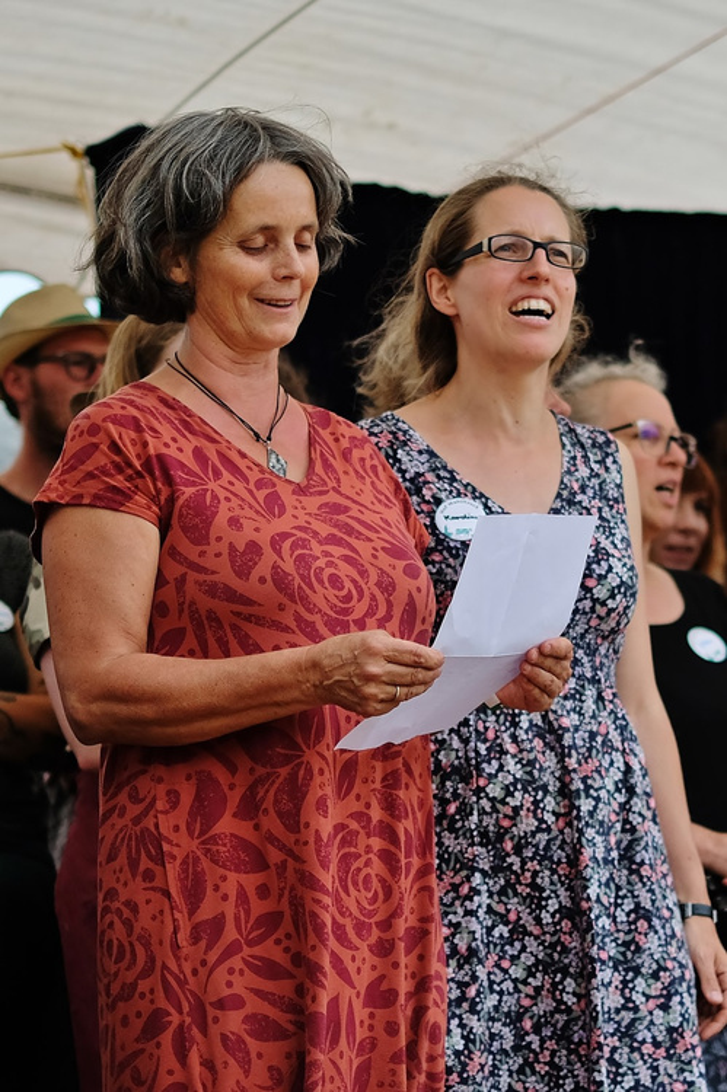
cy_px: 546
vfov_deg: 37.5
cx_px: 364
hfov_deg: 25.5
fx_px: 1608
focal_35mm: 53
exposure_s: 1/9000
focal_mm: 35
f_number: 1.4
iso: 400
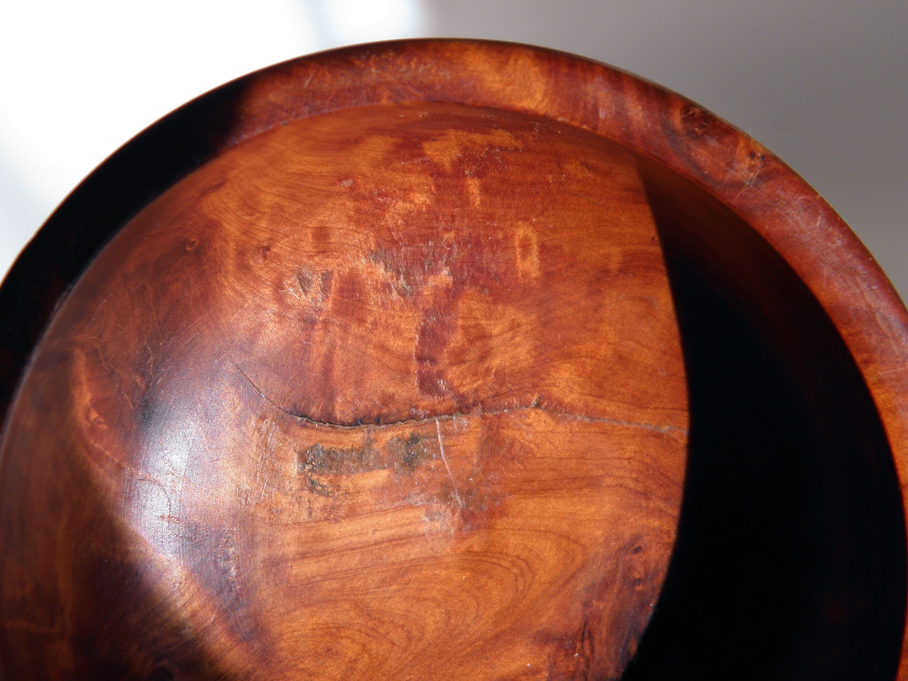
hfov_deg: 24.4
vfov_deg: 18.4
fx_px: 2098
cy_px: 340
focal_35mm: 80
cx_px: 454
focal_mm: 14.3
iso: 100
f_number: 4.4
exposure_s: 1/100
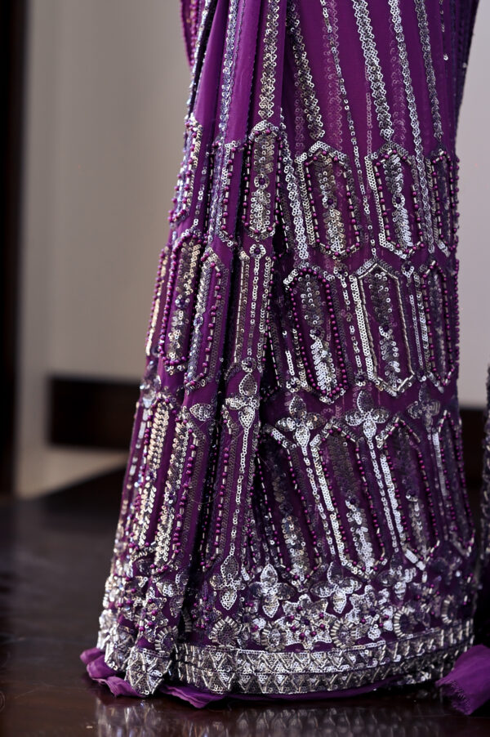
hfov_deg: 16.0
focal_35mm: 85
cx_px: 245
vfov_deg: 23.9
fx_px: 1738
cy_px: 368
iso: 1250
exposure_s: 1/250
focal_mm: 85
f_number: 4
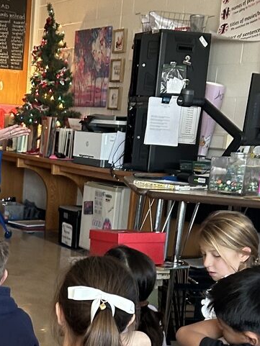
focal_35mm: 81
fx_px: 811
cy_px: 324
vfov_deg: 23.4
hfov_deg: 17.9
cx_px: 22
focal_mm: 5.7
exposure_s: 1/60
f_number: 1.5
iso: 250
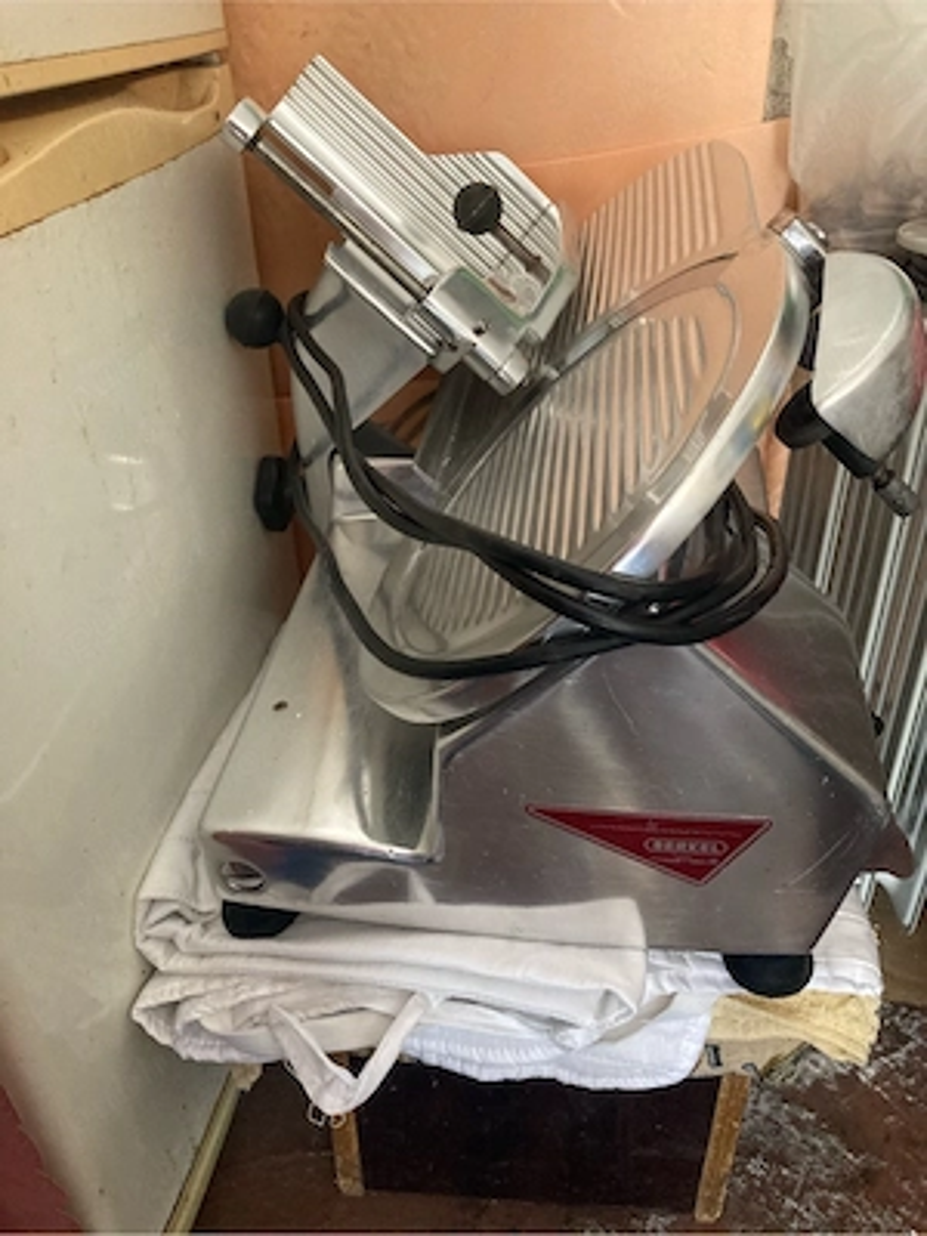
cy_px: 618
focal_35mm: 28
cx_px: 464
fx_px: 1000
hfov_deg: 49.7
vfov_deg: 63.4
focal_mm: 3.99
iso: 400
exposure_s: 1/39
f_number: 1.8
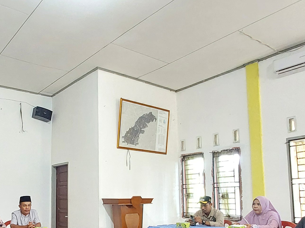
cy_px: 171
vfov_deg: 41.7
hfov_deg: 54.3
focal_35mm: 33
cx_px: 102
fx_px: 291
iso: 400
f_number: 2.2
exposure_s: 1/14
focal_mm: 1.42
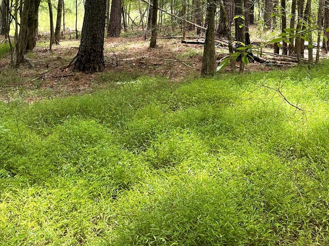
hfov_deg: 34.4
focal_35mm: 55
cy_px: -13
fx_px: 523
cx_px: 233
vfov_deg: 25.0
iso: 32
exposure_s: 1/164
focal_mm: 4.2
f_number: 1.6
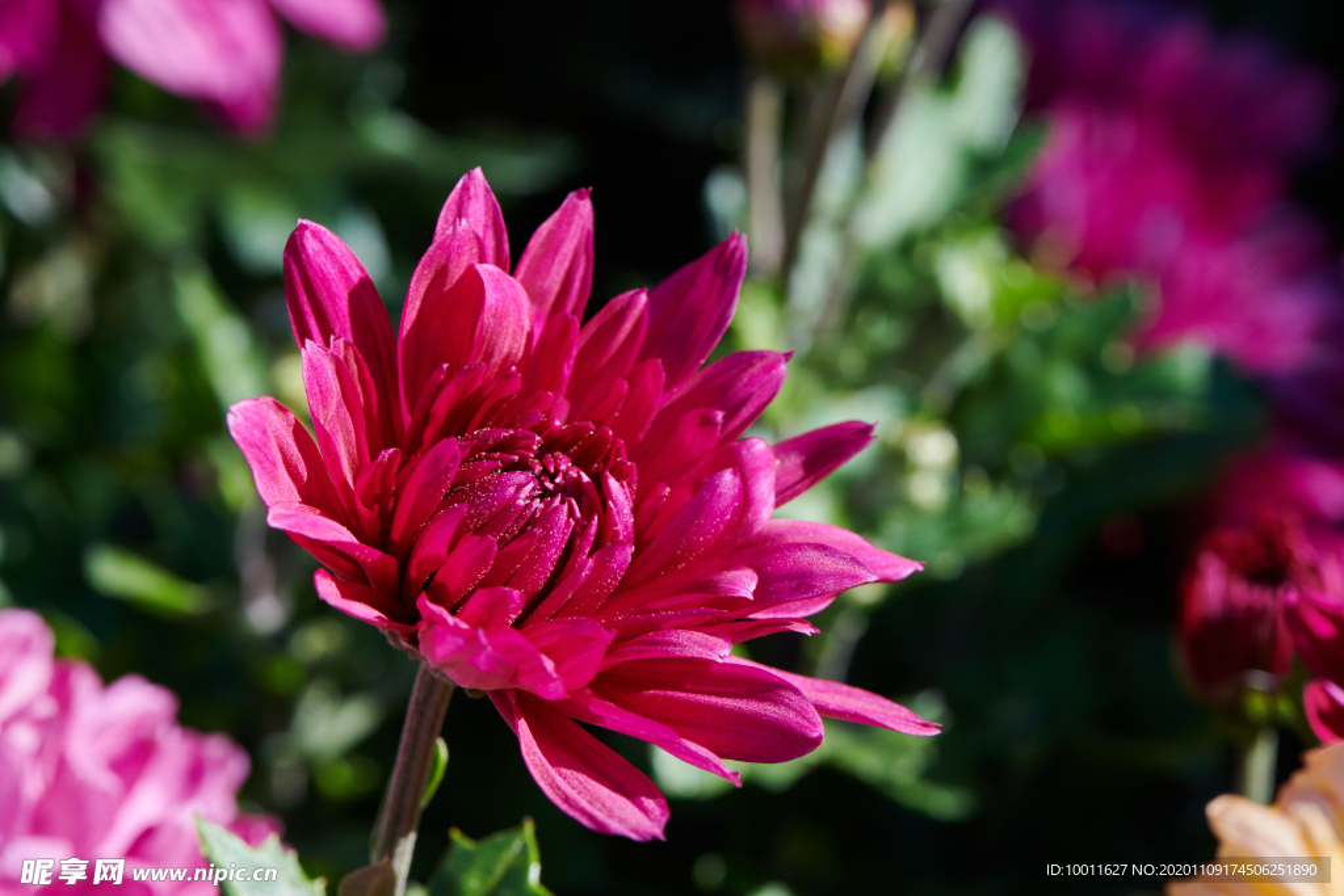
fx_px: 3920
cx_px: 672
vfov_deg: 13.0
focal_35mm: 105
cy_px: 448
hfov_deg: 19.5
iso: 1600
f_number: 20
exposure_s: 1/320
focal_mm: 105
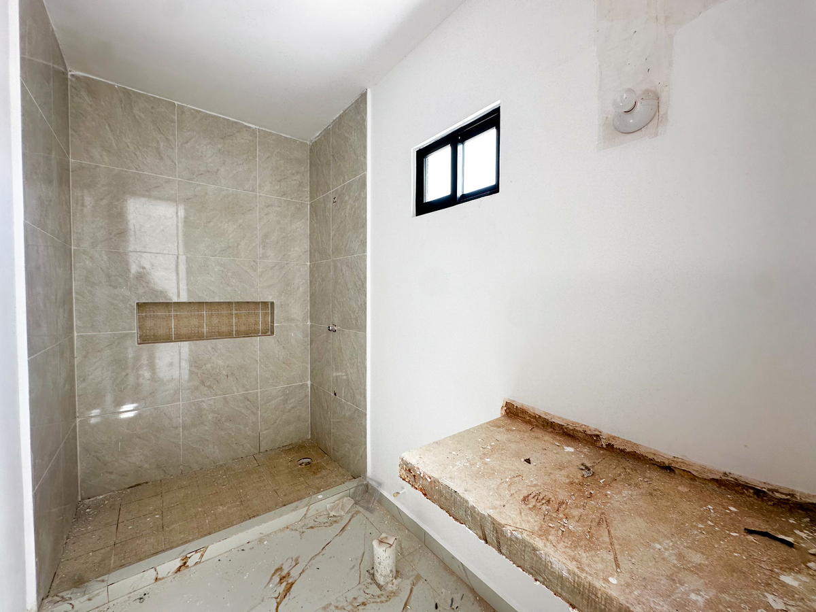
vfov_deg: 85.7
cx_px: 408
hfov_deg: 102.1
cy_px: 306
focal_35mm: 14
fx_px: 330
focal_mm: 2.22
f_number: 2.2
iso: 50
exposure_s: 1/100
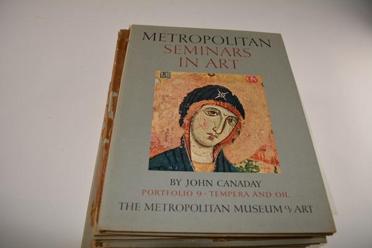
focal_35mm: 27
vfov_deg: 47.9
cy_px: 124
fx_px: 279
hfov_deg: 67.4
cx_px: 186
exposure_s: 1/200
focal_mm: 18
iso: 140
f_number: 3.5
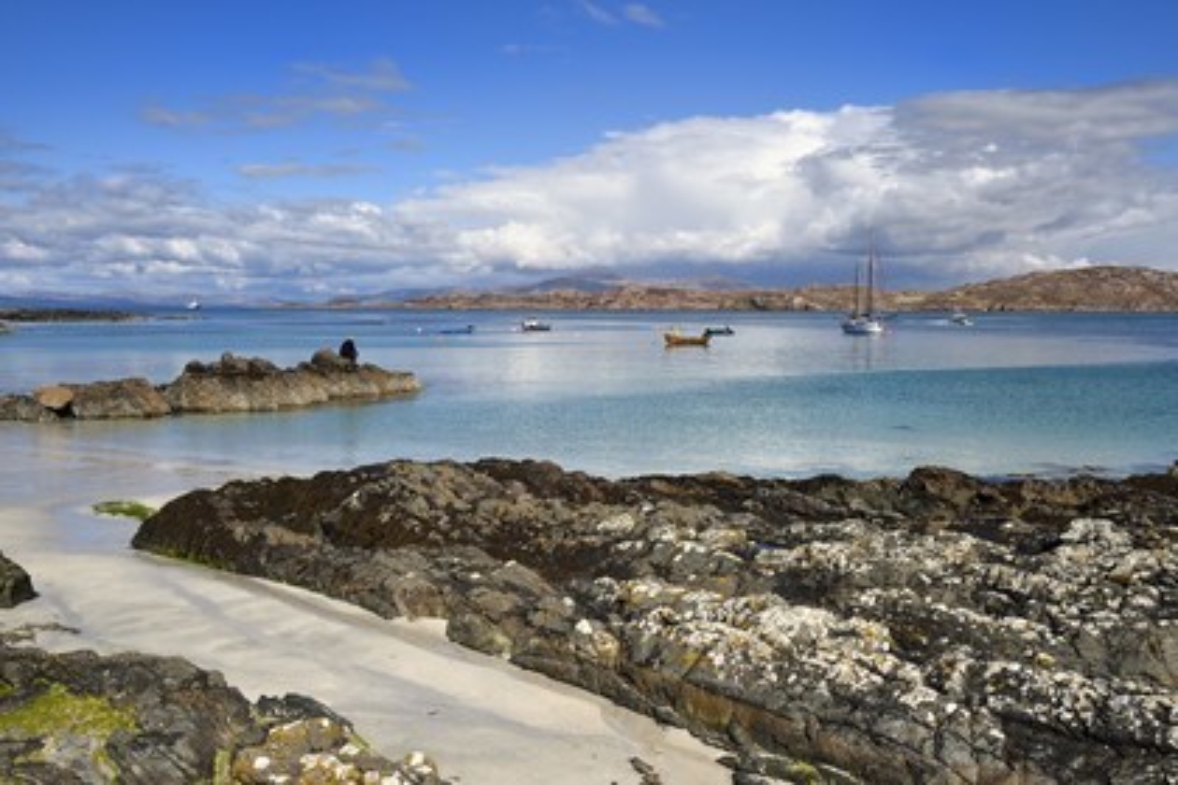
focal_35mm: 34
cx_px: 589
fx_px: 1112
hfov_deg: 55.8
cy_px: 392
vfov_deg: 38.9
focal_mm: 34
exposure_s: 1/250
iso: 200
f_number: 18
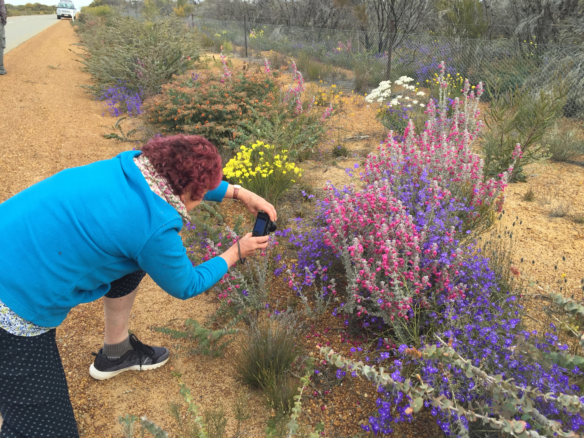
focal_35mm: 29
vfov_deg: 48.2
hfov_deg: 61.7
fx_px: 489
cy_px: 219
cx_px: 292
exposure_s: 1/391
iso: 32
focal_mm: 4.15
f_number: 2.2
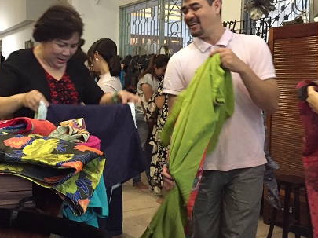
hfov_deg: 43.5
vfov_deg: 33.5
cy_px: 101
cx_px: 116
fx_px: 395
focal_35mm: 43
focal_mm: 4.15
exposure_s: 1/17
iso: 400
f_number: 2.2
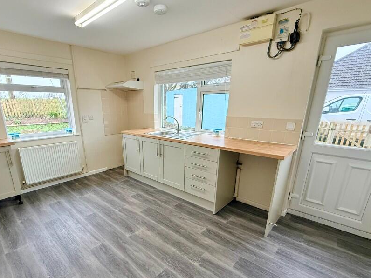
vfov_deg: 71.0
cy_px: 163
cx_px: 165
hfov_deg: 87.4
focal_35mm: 18
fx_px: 193
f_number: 2.2
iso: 200
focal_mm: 2.22
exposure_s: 1/99
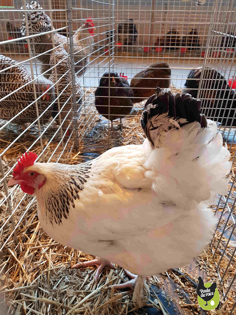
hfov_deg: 53.1
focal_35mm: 26
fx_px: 236
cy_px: 158
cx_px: 118
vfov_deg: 67.3
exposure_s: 1/50
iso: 80
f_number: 1.7
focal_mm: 4.2
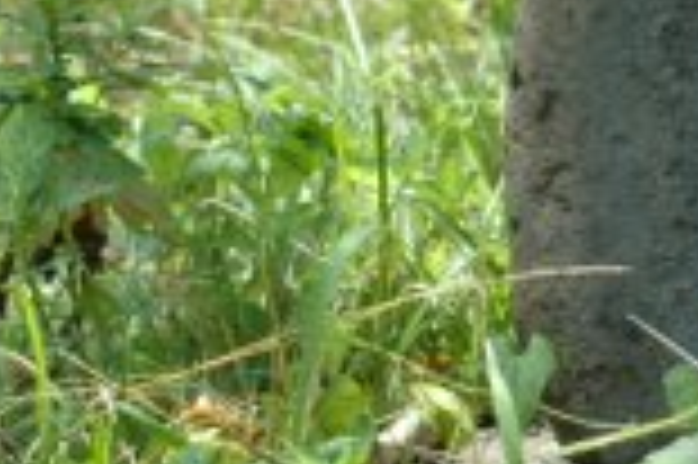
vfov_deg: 4.5
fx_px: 5869
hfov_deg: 6.7
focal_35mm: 303
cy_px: 162
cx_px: 910
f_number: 7.1
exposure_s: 1/200
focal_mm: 70
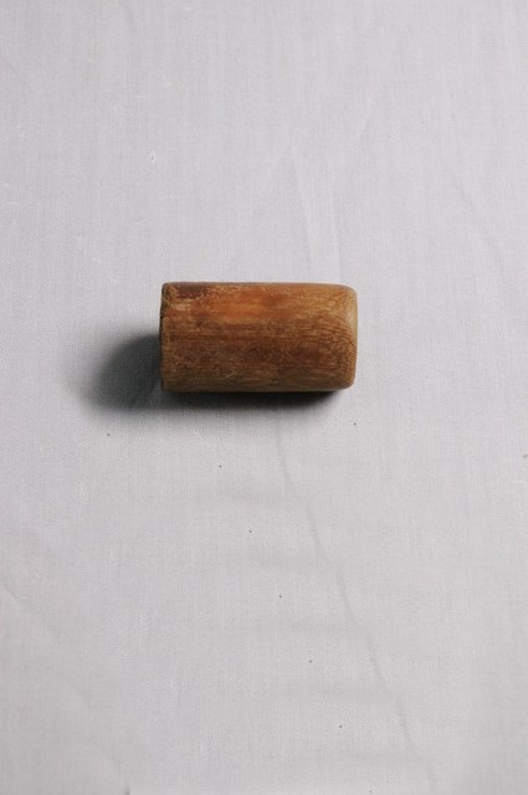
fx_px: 2151
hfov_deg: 14.0
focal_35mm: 98
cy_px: 398
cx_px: 264
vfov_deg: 20.9
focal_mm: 65
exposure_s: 1/10
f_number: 10
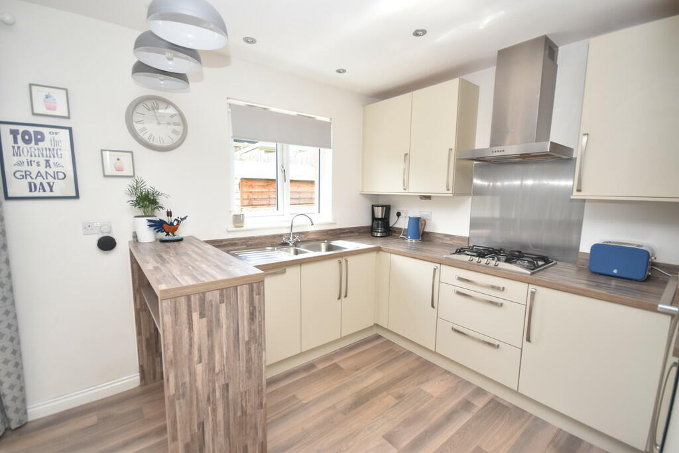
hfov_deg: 100.4
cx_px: 340
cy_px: 226
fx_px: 283
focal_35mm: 15
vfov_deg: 77.3
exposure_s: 1/200
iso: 400
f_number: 5
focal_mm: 10
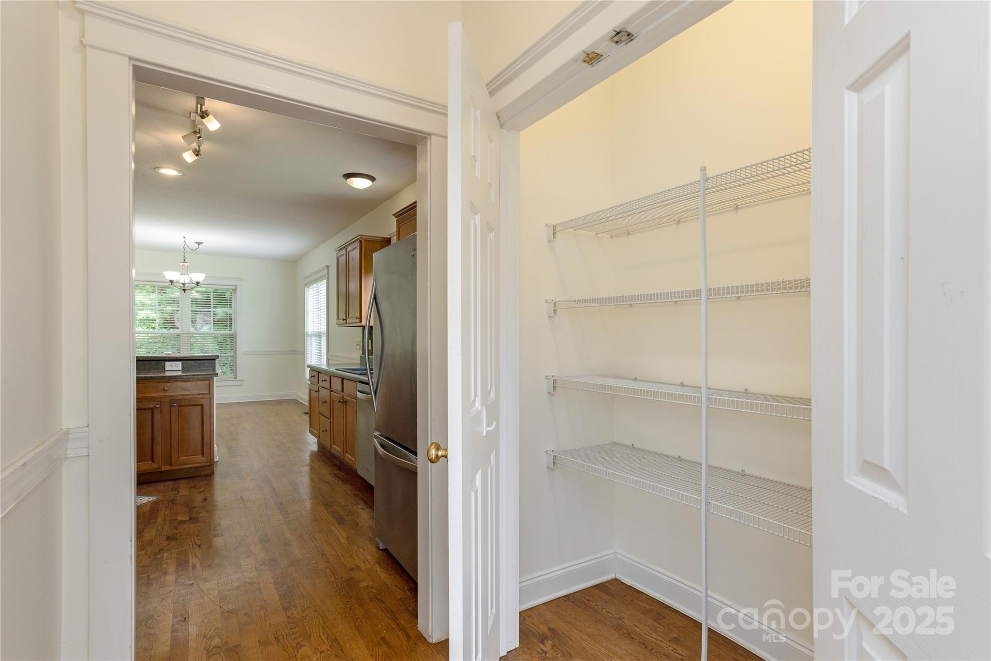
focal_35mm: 17
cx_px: 496
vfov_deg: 70.5
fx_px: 468
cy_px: 330
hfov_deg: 93.3
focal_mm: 17
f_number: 7.1
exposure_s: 1/100
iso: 320
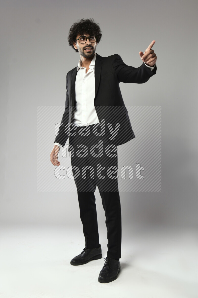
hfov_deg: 35.1
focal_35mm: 38
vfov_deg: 50.7
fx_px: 313
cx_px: 99
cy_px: 149
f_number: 5.6
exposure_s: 1/125
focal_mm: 38
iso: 400
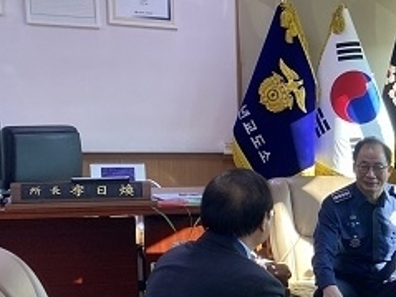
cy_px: 239
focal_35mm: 74
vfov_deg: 19.7
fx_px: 846
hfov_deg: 23.1
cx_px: 530
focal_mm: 4.25
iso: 125
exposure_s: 1/120
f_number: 1.8
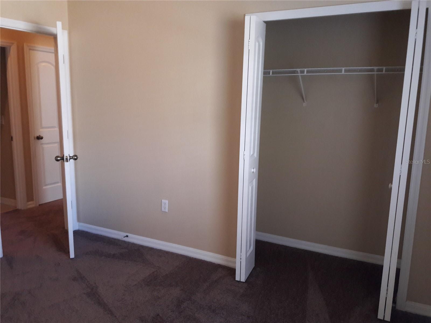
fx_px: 349
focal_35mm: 28
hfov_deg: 63.4
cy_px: 162
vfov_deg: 49.7
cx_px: 216
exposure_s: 1/30
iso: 160
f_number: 1.9
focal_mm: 3.7
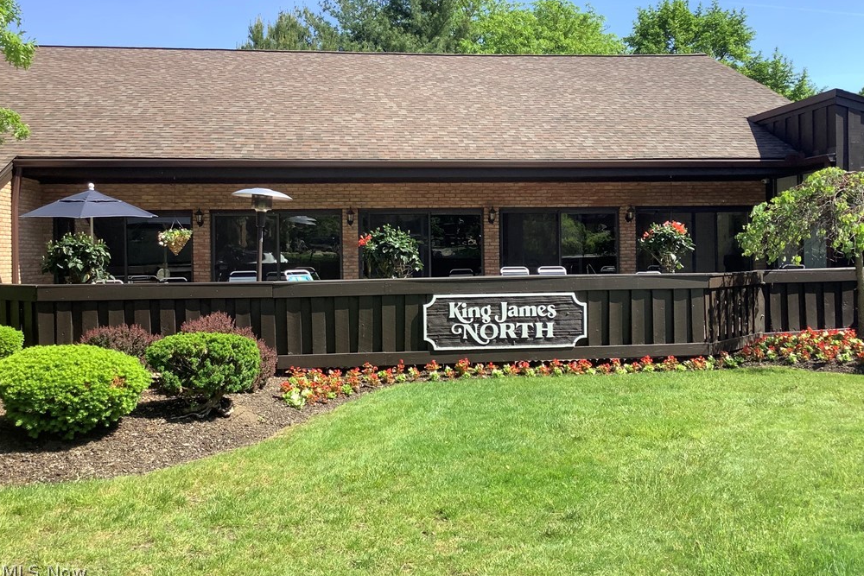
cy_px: 255
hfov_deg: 57.2
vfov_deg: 39.9
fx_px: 792
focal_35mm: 33
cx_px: 439
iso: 25
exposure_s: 1/578
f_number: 2.4
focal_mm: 3.3
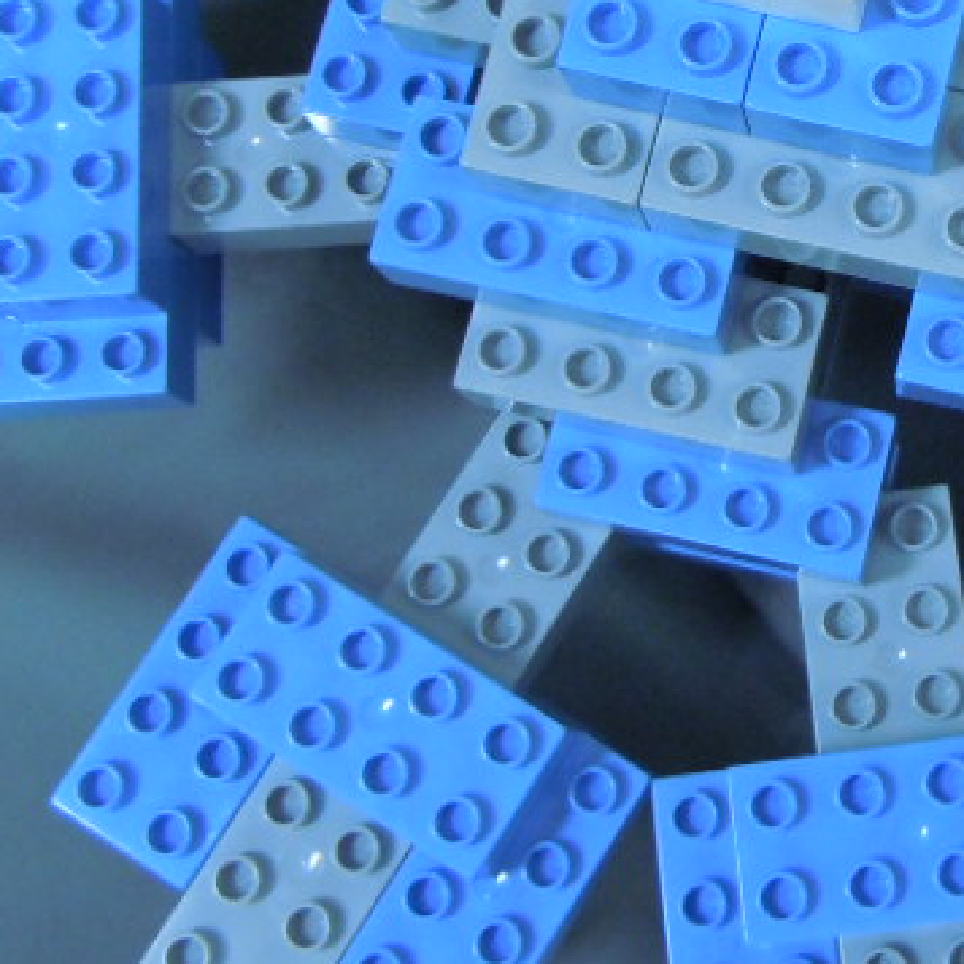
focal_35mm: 76
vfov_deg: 22.4
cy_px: 170
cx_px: 886
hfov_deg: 22.2
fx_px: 2395
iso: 400
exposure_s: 1/20
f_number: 3.5
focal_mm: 5.4
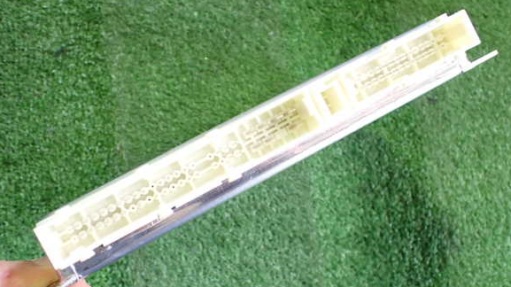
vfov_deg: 34.6
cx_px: 263
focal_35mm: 34
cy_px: 159
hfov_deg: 58.0
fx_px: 460
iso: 800
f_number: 2.3
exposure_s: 1/60
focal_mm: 5.4
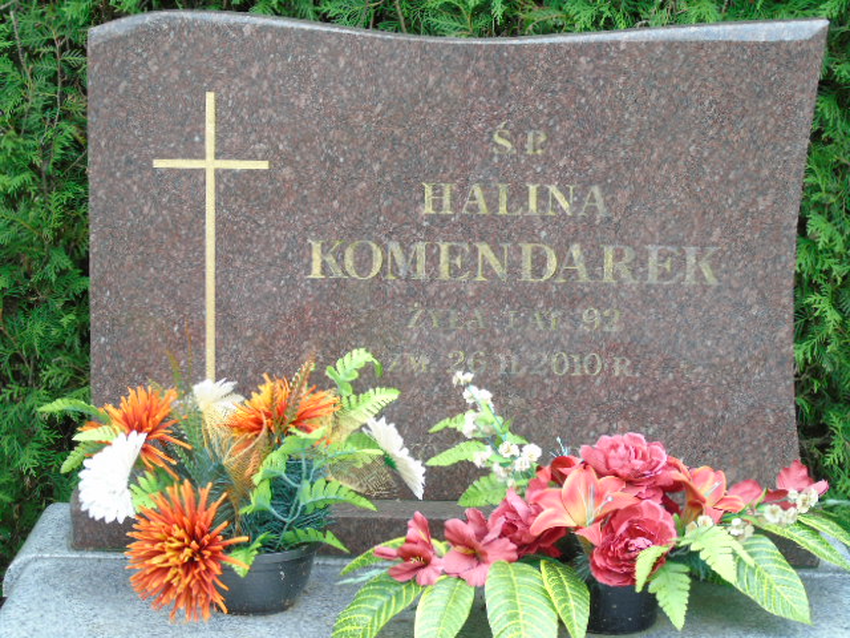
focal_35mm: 108
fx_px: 2652
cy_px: 319
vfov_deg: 13.7
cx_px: 425
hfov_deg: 18.2
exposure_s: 1/40
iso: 80
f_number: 4.4
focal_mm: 19
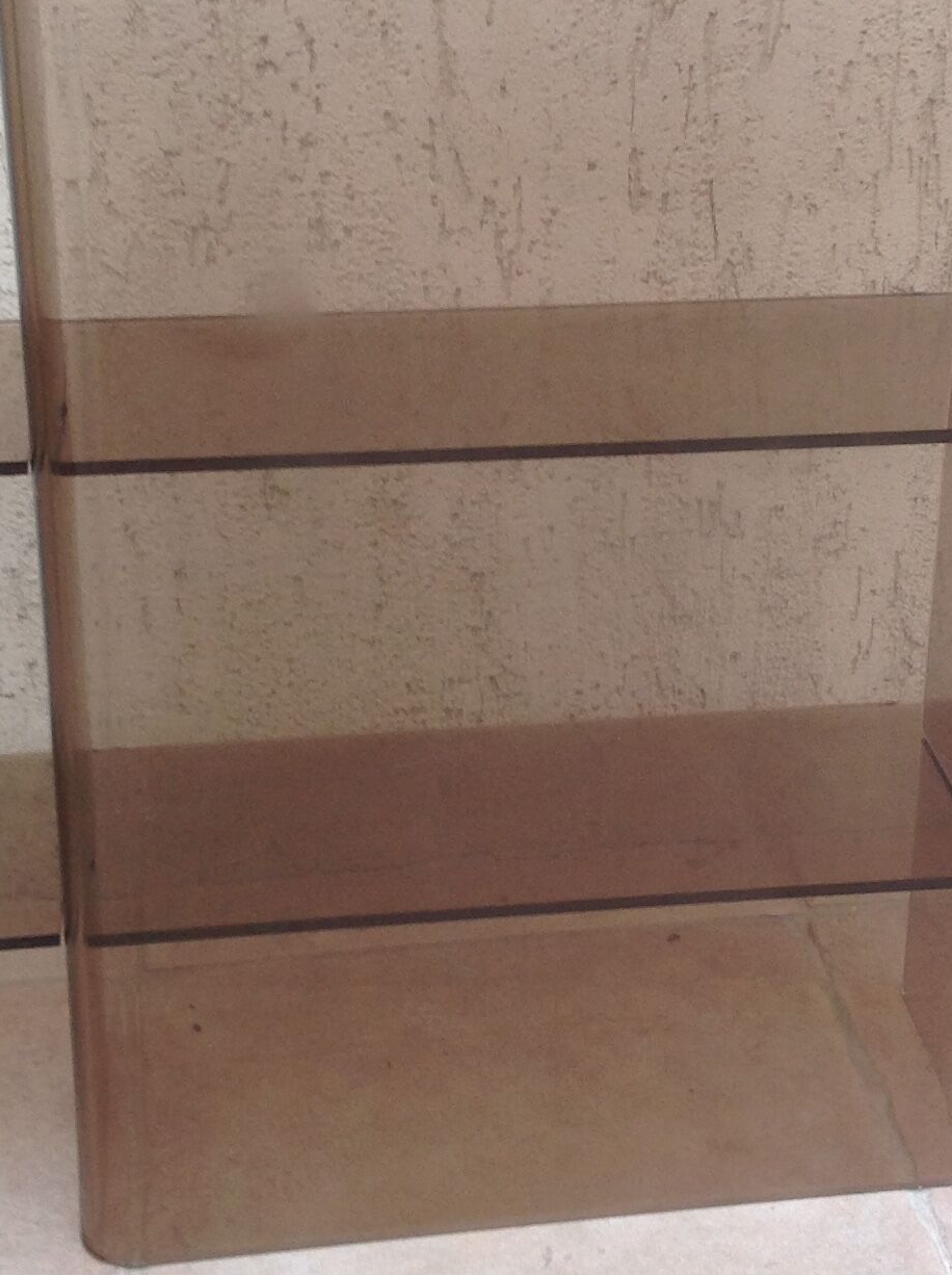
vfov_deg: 26.2
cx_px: 556
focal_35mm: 74
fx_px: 2720
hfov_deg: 19.8
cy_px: 444
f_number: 2.4
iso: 50
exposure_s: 1/40
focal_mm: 4.28
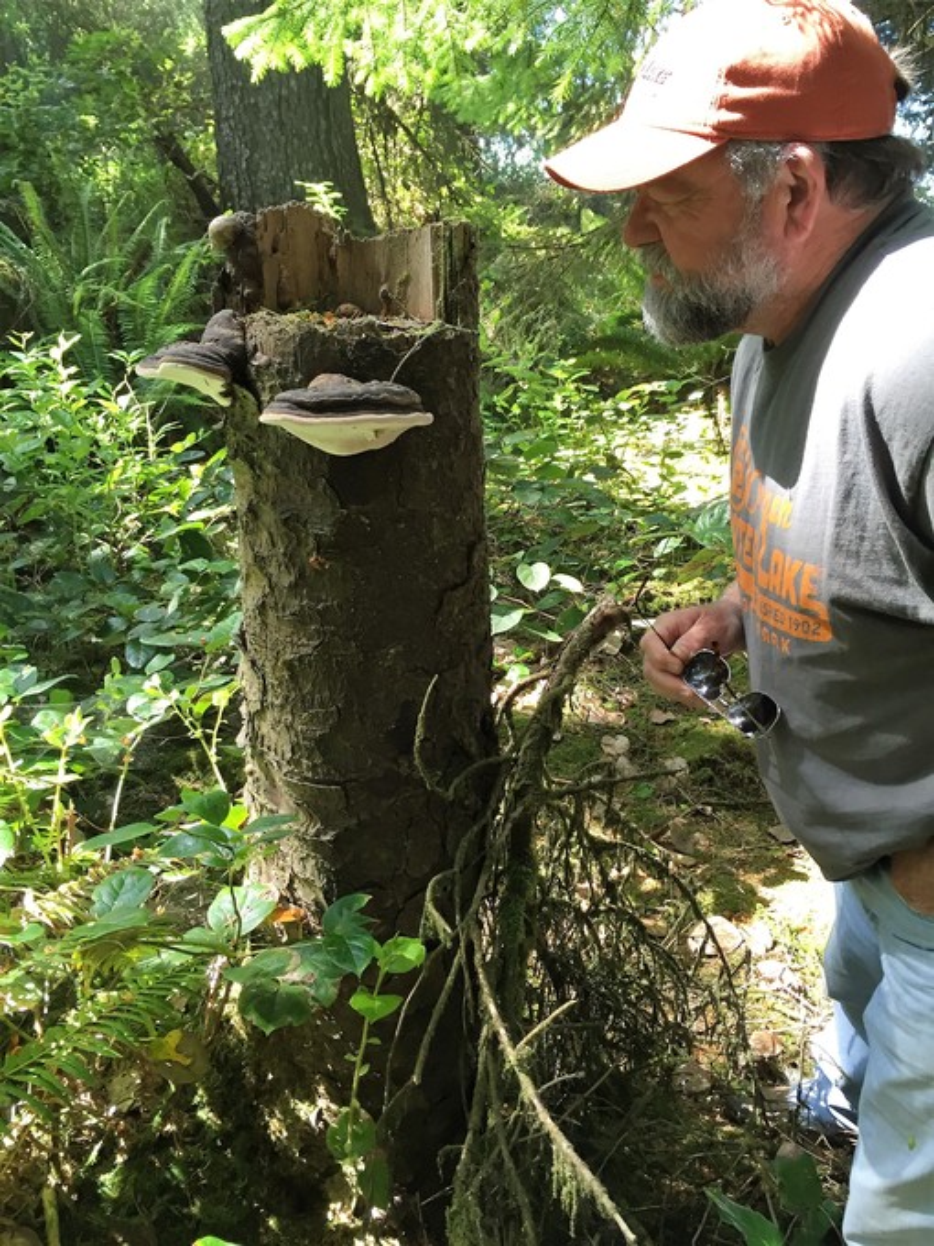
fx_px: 1043
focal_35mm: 29
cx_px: 467
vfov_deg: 61.7
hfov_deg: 48.2
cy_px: 623
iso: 40
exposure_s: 1/30
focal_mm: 4.15
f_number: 2.2
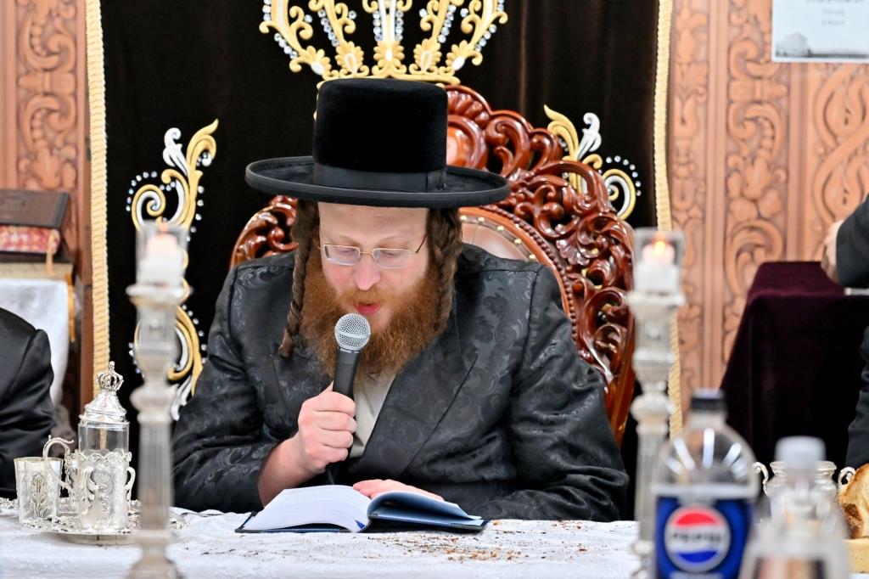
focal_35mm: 157
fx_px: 3788
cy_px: 290
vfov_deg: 8.7
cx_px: 434
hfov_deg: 13.1
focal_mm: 105
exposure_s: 1/200
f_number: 4
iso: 640
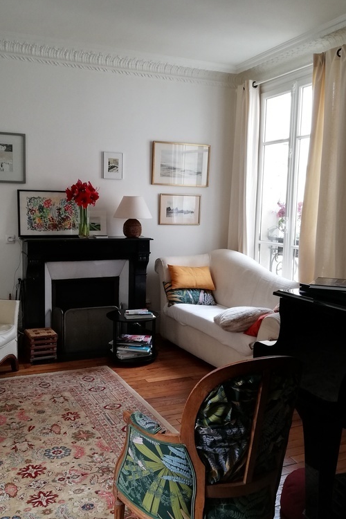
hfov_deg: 40.0
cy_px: 255
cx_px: 162
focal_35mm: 33
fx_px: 476
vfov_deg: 57.2
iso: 100
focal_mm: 3.81
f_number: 2.2
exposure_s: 1/50
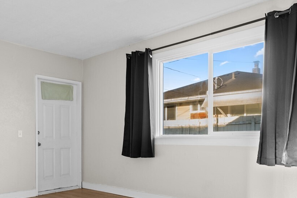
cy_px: 143
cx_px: 119
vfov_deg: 39.1
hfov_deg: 56.8
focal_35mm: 33
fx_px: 272
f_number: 8
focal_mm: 16
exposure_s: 1/3
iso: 250
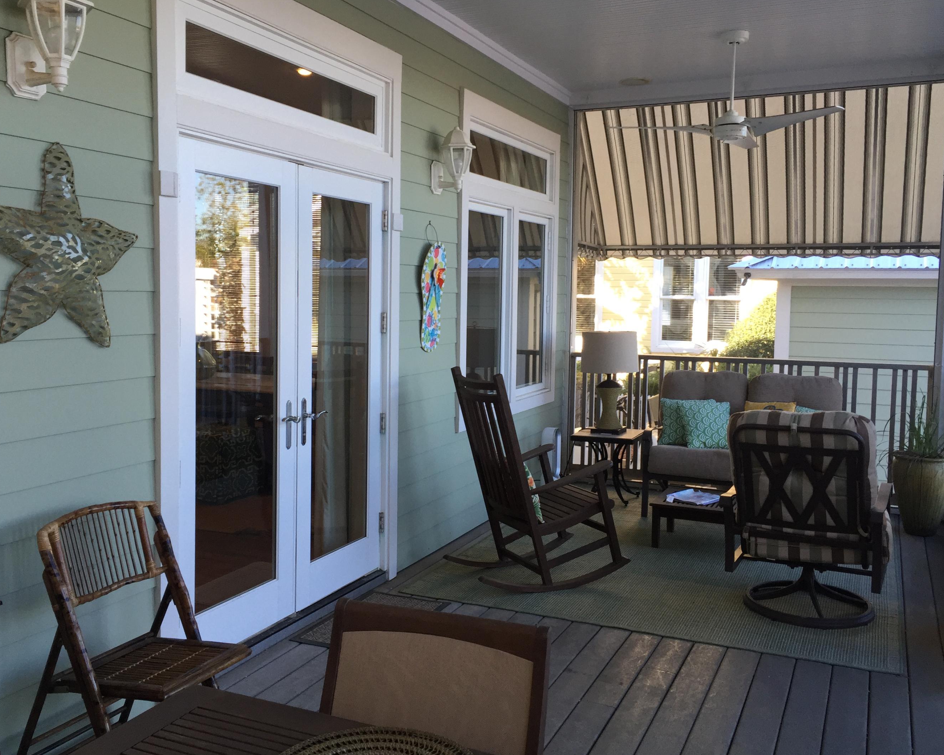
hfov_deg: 55.7
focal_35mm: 32
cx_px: 466
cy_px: 368
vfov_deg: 45.8
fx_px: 894
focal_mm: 4.15
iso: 50
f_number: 2.2
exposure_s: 1/120
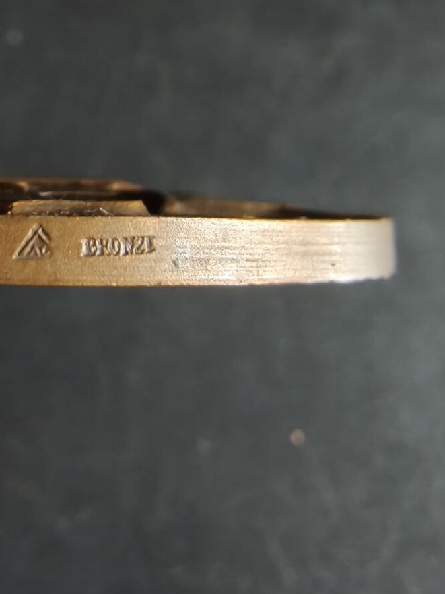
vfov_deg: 40.4
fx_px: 805
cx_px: 119
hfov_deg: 30.4
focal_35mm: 47
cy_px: 266
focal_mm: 2.32
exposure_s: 1/44.6
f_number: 2
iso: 500
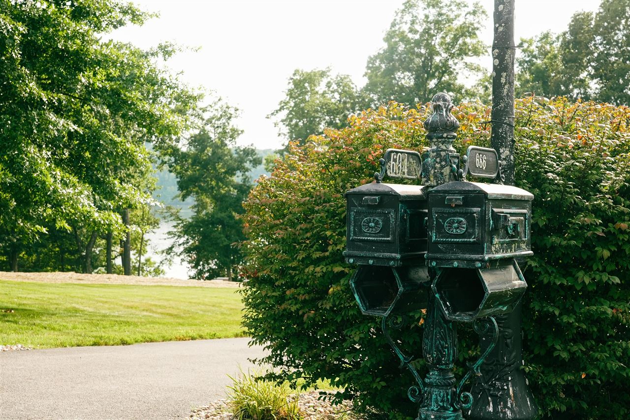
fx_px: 945
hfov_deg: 36.9
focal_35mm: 54
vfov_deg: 25.1
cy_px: 210
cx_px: 315
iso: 2000
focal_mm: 54
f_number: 11
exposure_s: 1/640
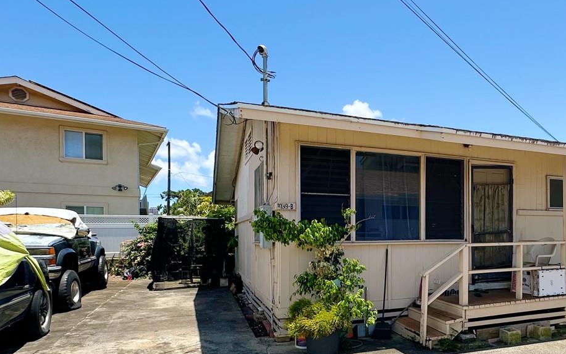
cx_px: 376
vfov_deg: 46.8
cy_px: 237
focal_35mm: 26
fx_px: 401
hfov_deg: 68.5
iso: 40
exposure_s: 1/1304
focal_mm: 2.22
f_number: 2.2
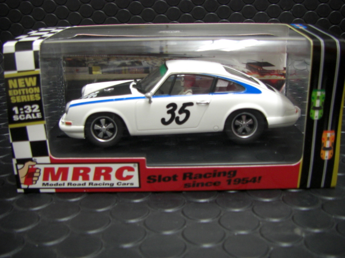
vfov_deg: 37.7
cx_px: 172
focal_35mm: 38
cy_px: 129
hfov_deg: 49.0
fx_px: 379
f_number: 3.4
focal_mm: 6.3
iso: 200
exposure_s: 1/15
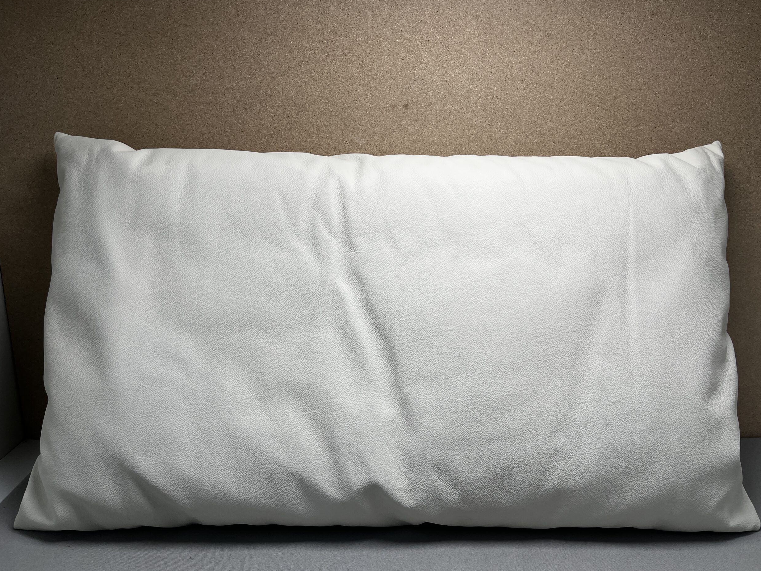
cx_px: 394
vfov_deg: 51.4
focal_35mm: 27
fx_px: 594
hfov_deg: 65.3
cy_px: 288
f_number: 1.6
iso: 50
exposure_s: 1/338
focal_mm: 5.1
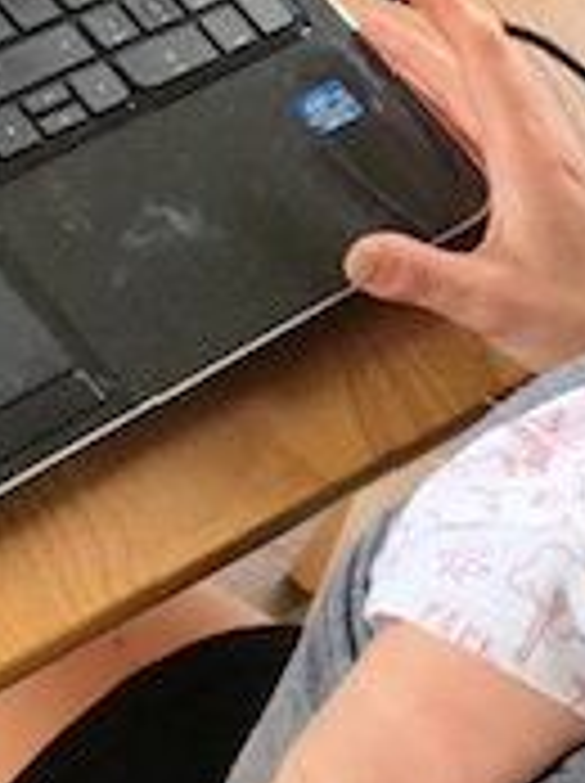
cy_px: 189
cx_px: 488
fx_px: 2665
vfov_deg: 16.6
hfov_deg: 12.5
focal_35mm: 118
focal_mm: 2.87
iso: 25
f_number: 2.2
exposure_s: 1/33
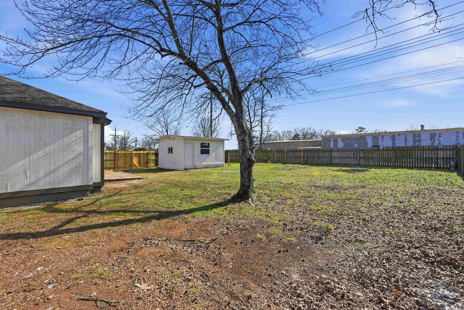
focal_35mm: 16
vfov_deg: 73.8
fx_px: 206
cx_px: 232
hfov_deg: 96.7
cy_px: 155
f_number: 9
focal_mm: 16
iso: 250
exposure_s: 1/2000
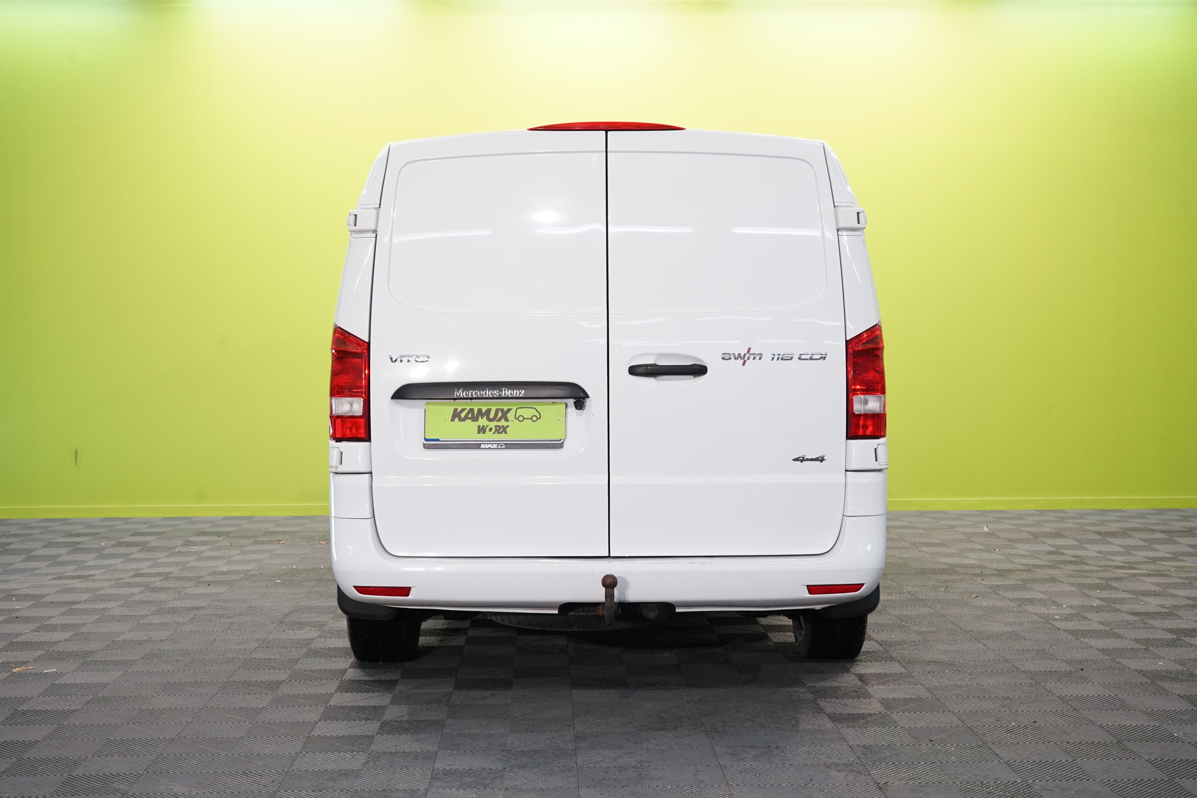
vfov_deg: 28.6
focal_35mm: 47
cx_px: 598
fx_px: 1563
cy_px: 399
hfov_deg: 41.9
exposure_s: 1/25
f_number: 8
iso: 800
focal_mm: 47
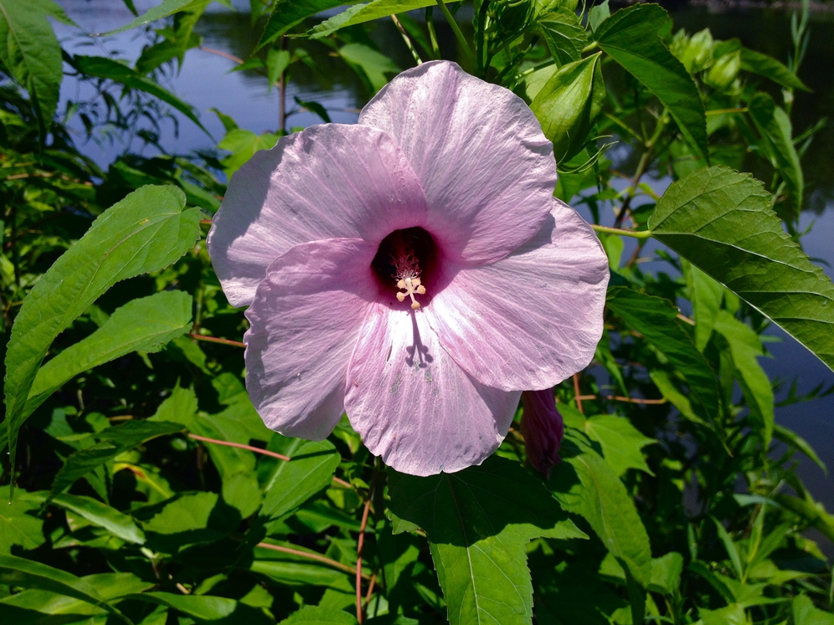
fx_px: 867
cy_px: 305
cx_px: 424
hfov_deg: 51.4
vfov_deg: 39.7
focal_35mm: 36
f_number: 2.4
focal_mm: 4.28
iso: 64
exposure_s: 1/2123
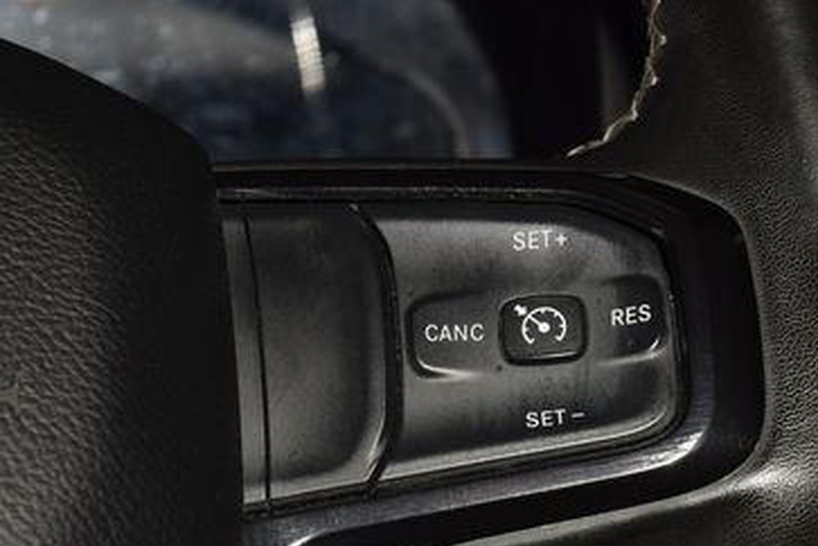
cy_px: 355
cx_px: 541
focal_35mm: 185
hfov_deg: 11.1
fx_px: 4203
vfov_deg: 7.4
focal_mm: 70
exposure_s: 1/125
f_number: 8
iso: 100
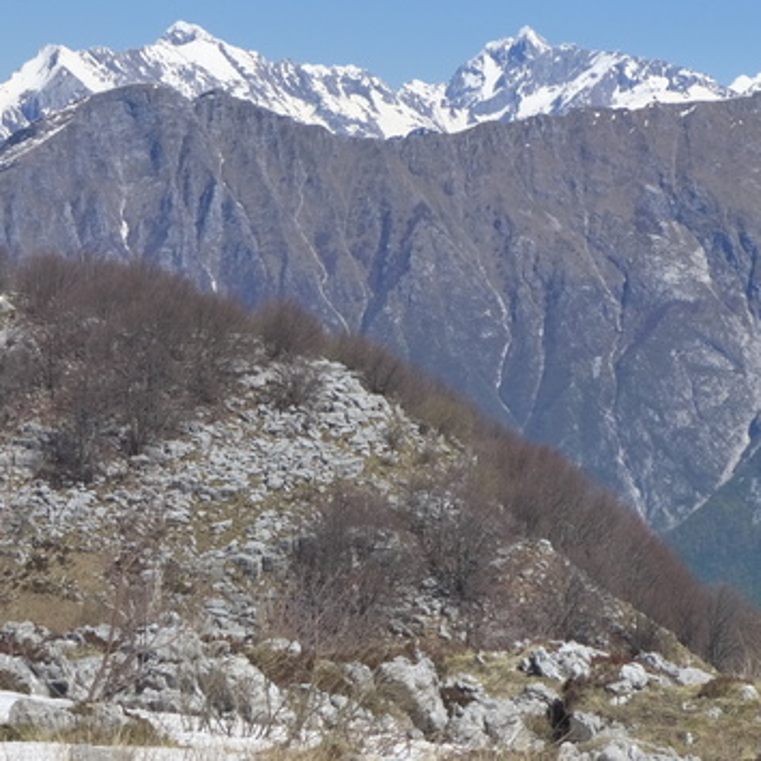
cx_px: 543
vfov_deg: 12.7
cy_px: 383
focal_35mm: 138
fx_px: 3432
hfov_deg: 12.6
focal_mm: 15.7
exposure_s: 1/2000
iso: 400
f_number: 4
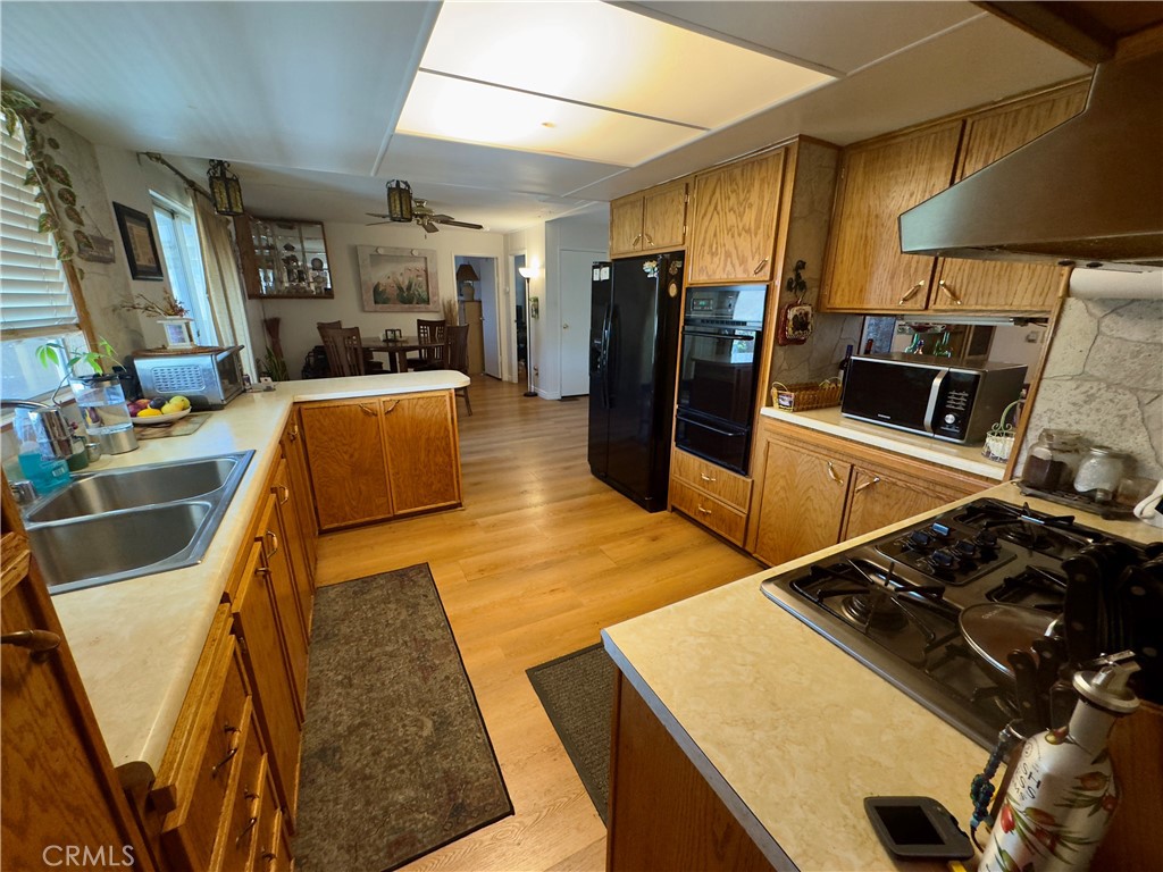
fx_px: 470
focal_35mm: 14
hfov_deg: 102.1
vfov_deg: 85.7
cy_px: 436
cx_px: 582
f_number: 2.2
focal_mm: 2.22
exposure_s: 1/60
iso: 500
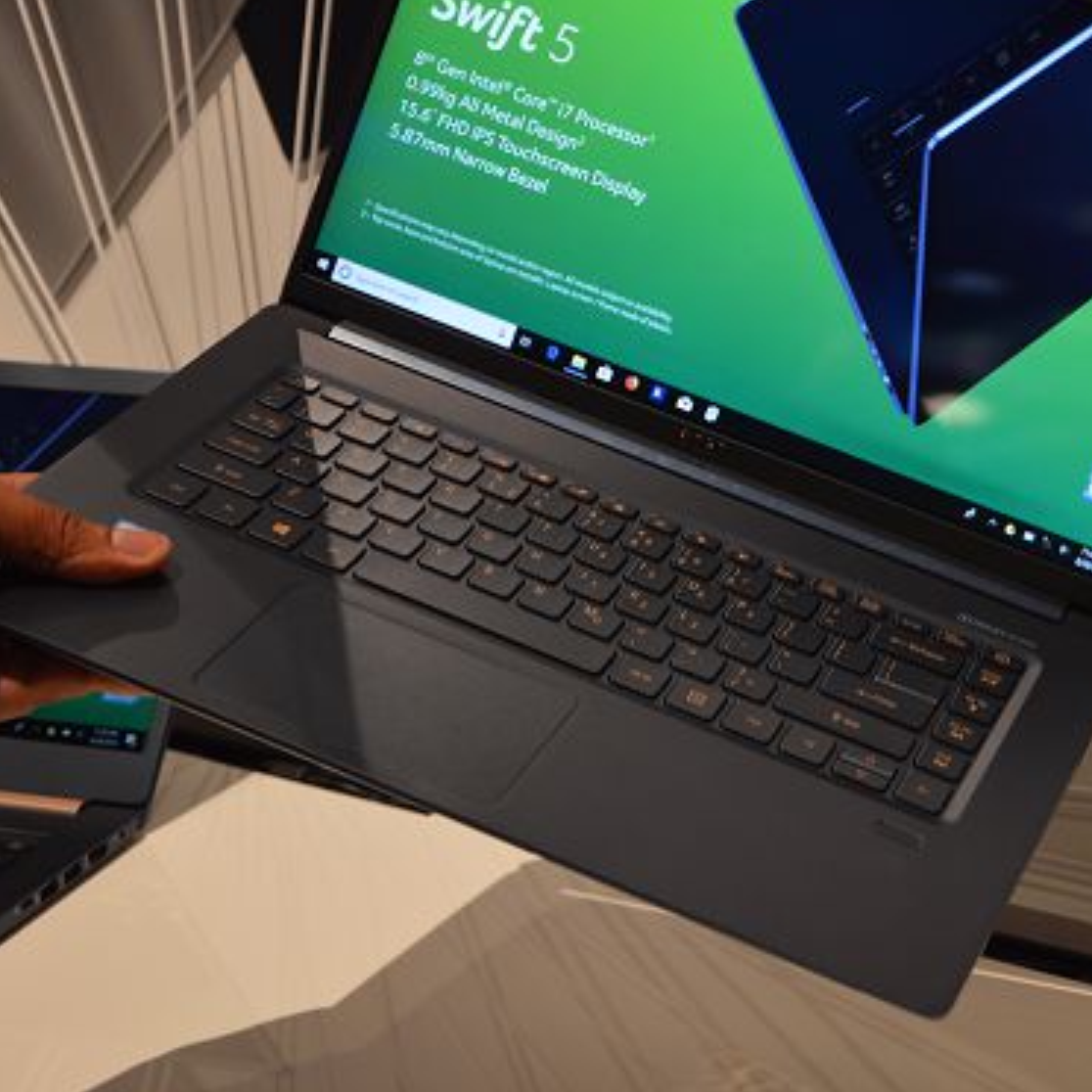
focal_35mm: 74
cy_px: 436
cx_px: 907
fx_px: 2641
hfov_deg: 23.0
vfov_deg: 23.3
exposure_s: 1/50
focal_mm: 30
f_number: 4.2
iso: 400
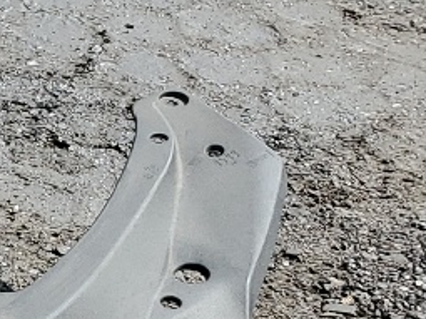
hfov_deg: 10.3
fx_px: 2005
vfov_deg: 8.8
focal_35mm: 163
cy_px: 536
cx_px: -635
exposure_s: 1/1667
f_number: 1.5
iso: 50
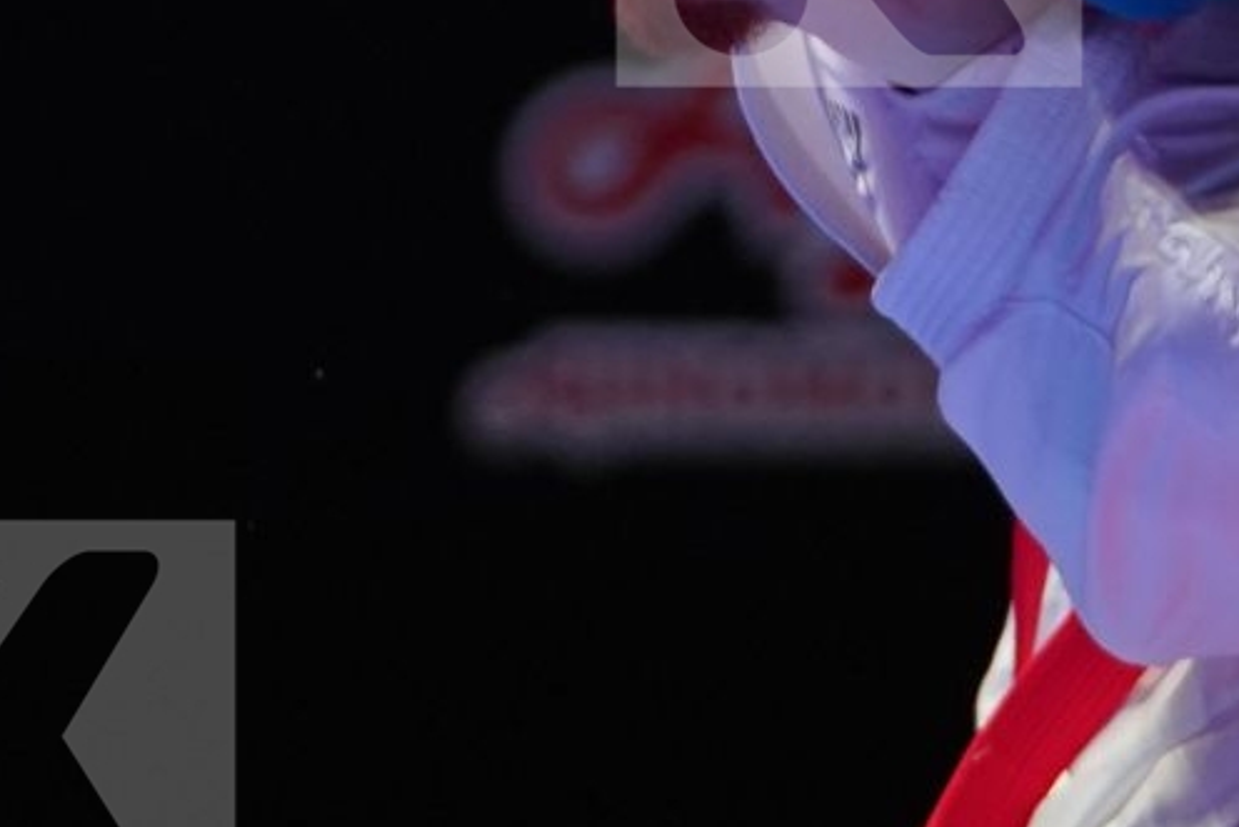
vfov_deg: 1.8
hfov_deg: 2.7
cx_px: 1696
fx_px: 25853
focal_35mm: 751
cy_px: -140
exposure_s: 1/1000
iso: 1600
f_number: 2.8
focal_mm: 138
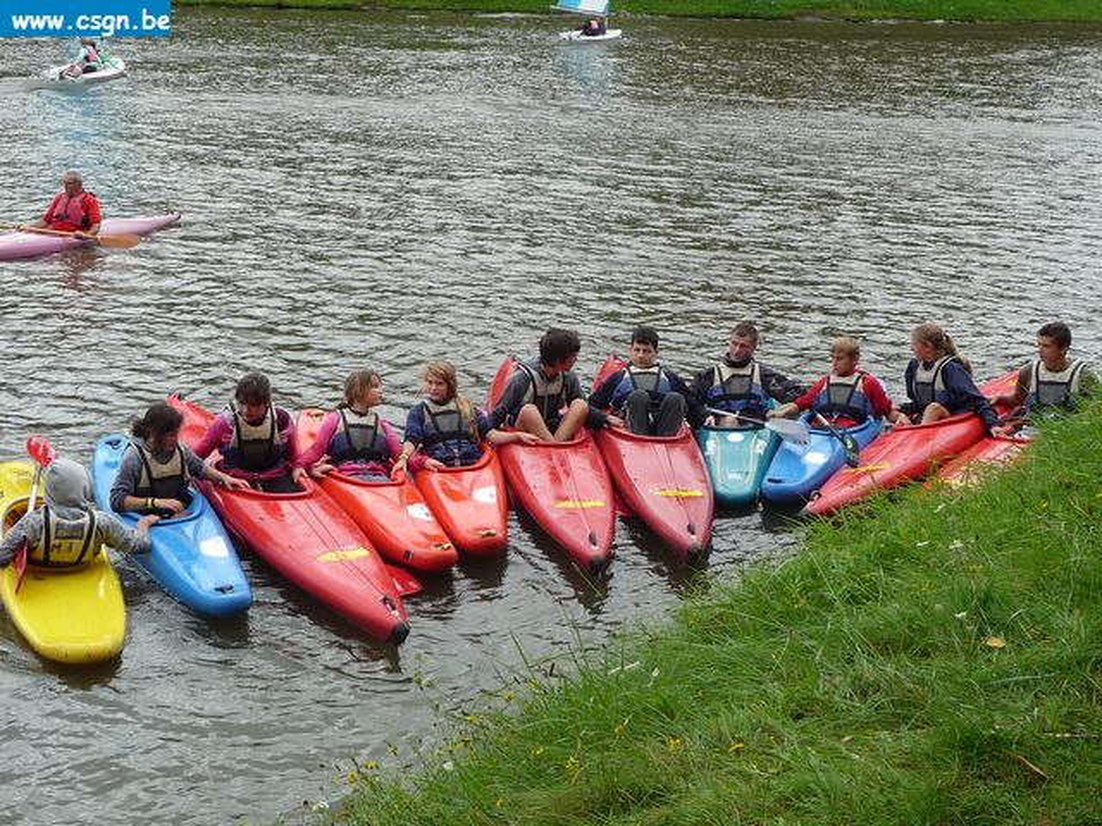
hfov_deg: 38.9
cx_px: 551
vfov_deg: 29.7
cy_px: 413
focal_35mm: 49
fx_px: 1560
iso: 100
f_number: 3.7
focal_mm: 6
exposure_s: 1/160
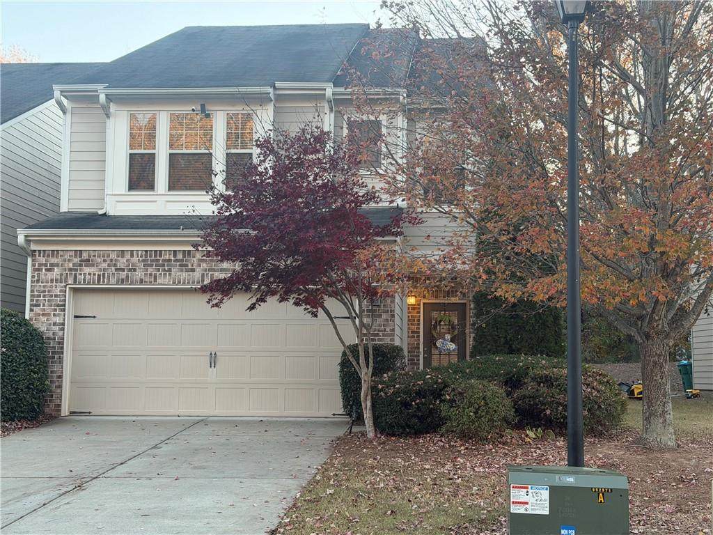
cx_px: 356
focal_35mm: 48
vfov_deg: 30.3
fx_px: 989
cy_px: 268
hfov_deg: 39.7
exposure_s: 1/163
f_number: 1.78
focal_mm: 6.76
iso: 64
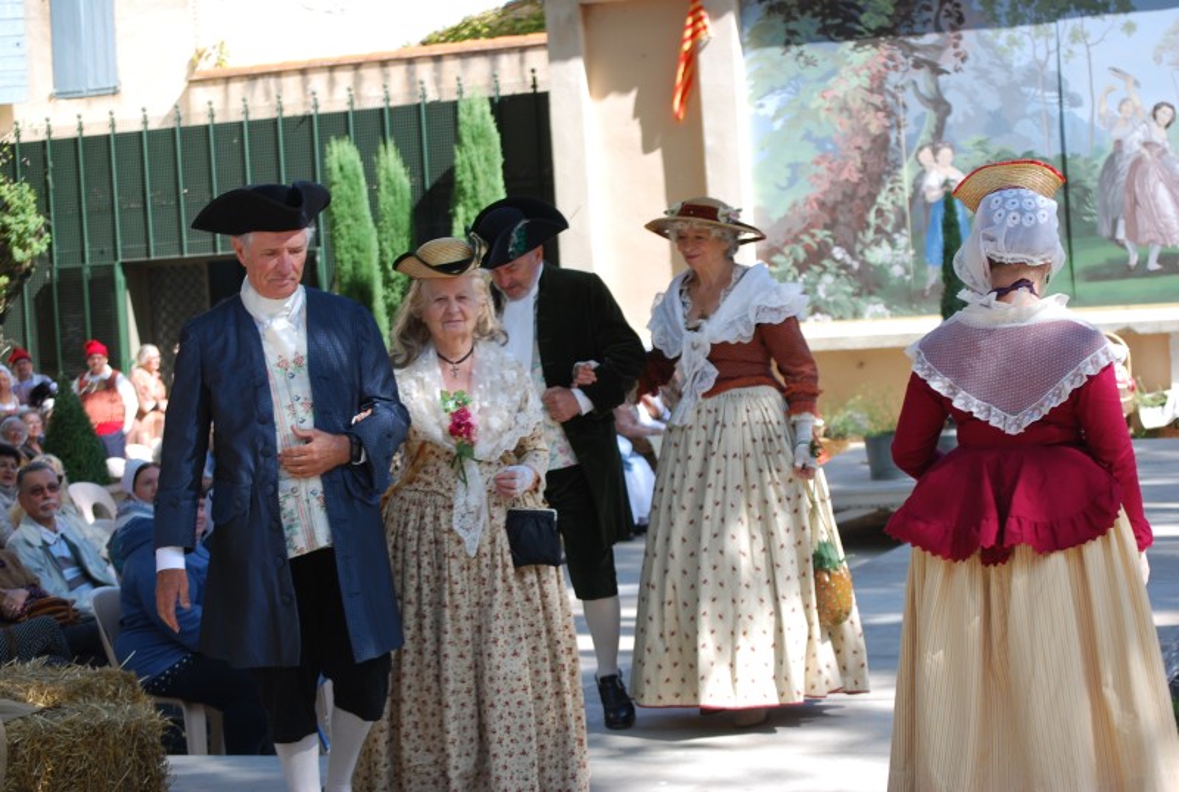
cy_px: 396
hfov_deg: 24.6
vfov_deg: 16.6
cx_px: 590
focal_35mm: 82
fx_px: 2707
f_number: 5.6
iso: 100
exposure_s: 1/125
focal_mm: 55
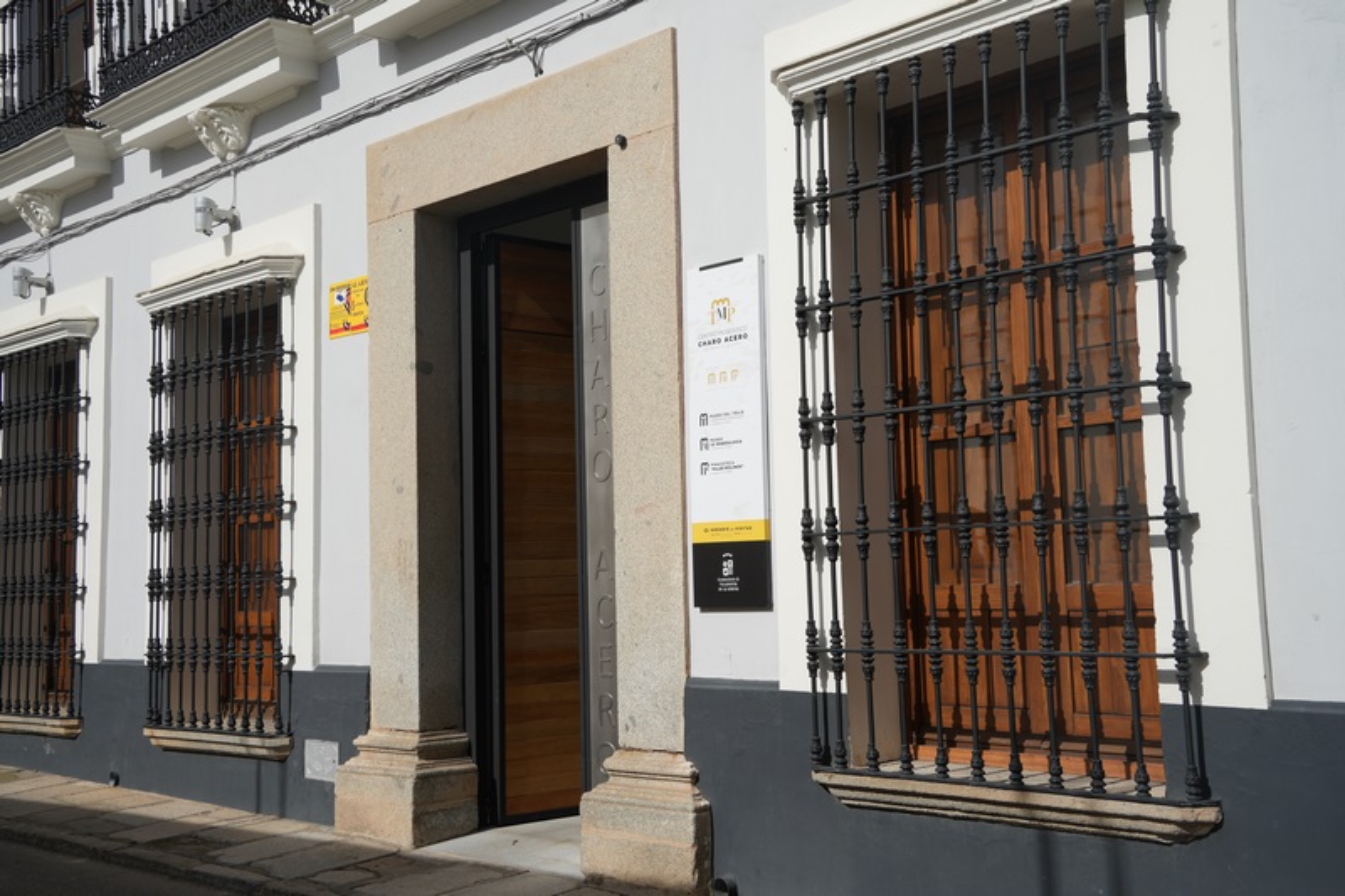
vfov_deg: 33.4
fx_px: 1494
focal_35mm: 40
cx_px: 672
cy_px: 448
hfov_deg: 48.5
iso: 100
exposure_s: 1/640
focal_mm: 40
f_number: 8
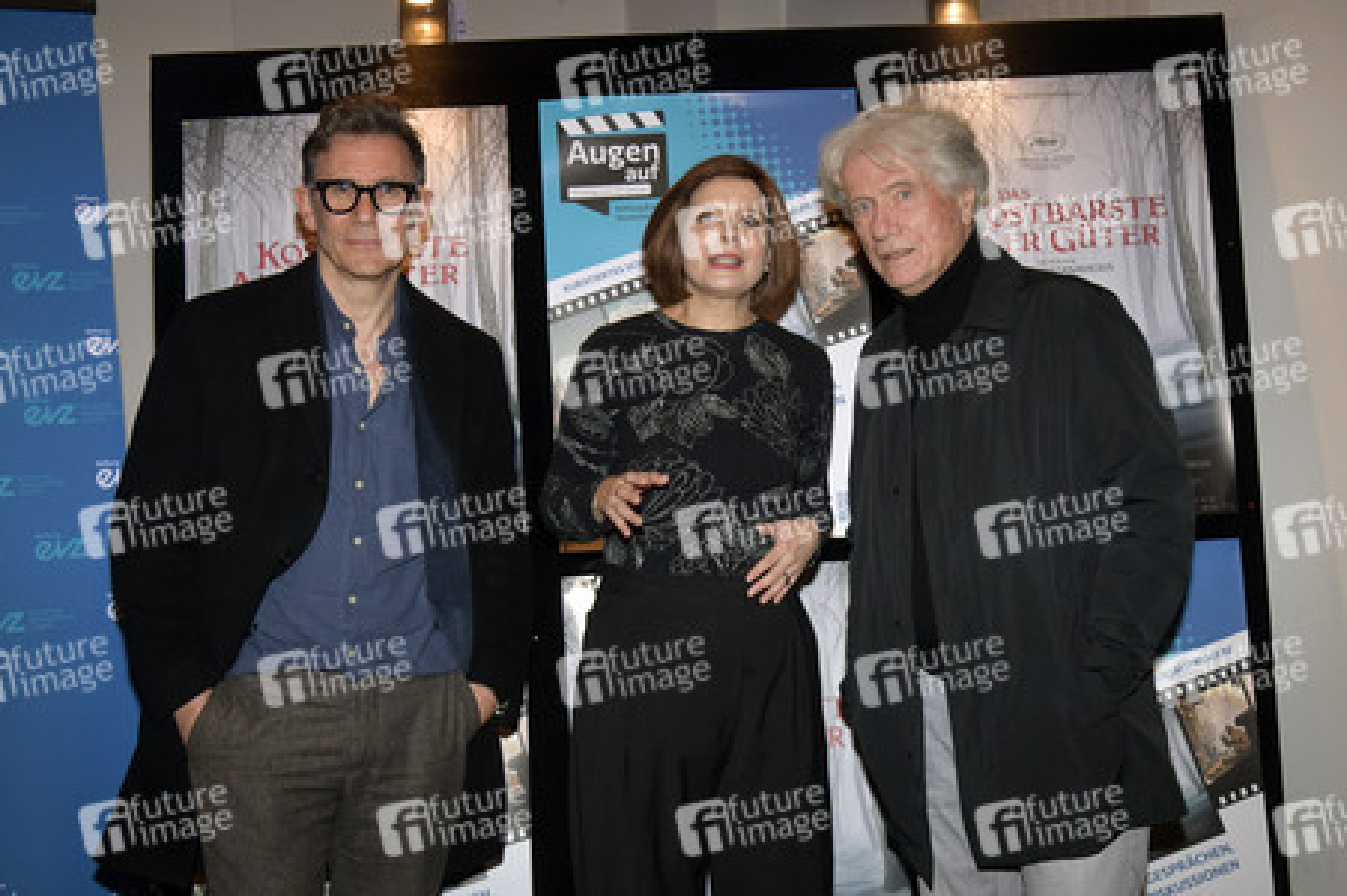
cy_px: 448
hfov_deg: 41.1
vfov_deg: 28.0
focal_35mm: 48
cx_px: 674
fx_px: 1795
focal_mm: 48
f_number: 5.6
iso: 800
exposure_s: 1/160
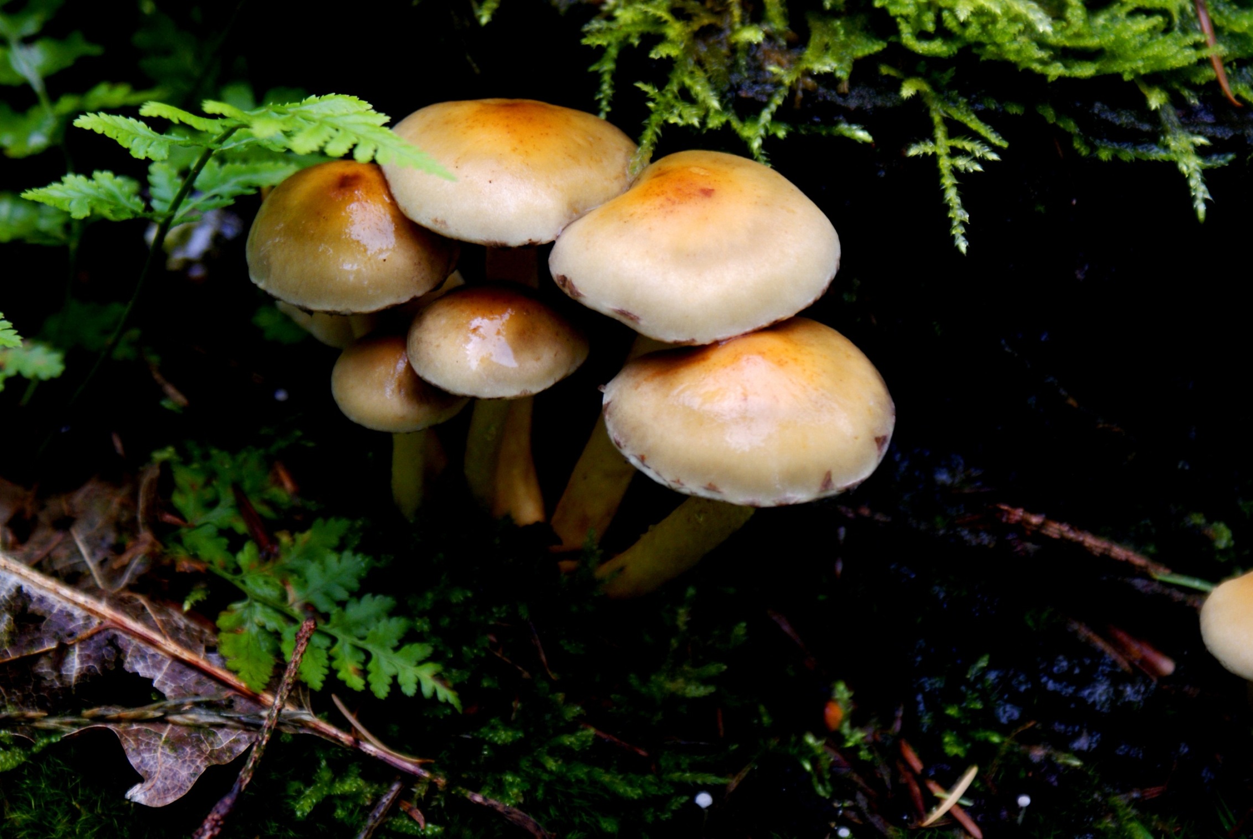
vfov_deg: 13.1
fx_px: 3660
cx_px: 626
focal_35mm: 105
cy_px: 420
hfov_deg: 19.4
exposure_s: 1/125
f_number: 5.6
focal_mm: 70
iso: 320
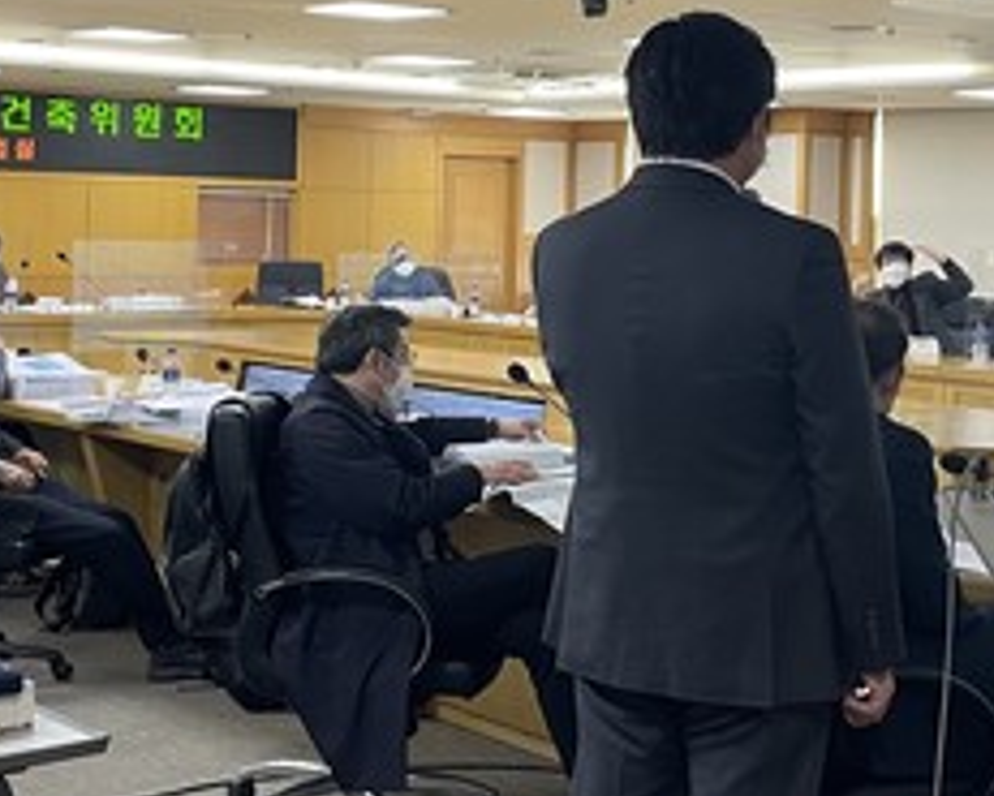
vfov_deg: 23.0
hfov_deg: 28.6
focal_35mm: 66
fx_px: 1942
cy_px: 250
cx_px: 641
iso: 100
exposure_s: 1/60
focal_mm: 4.2
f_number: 1.6
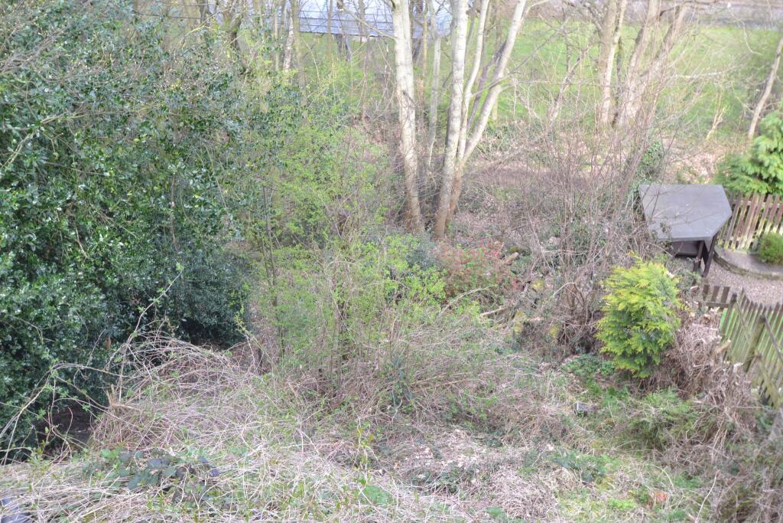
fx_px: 783
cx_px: 392
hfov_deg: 53.1
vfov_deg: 36.9
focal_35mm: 36
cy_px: 262
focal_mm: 24
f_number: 5.6
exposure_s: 1/125
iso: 400
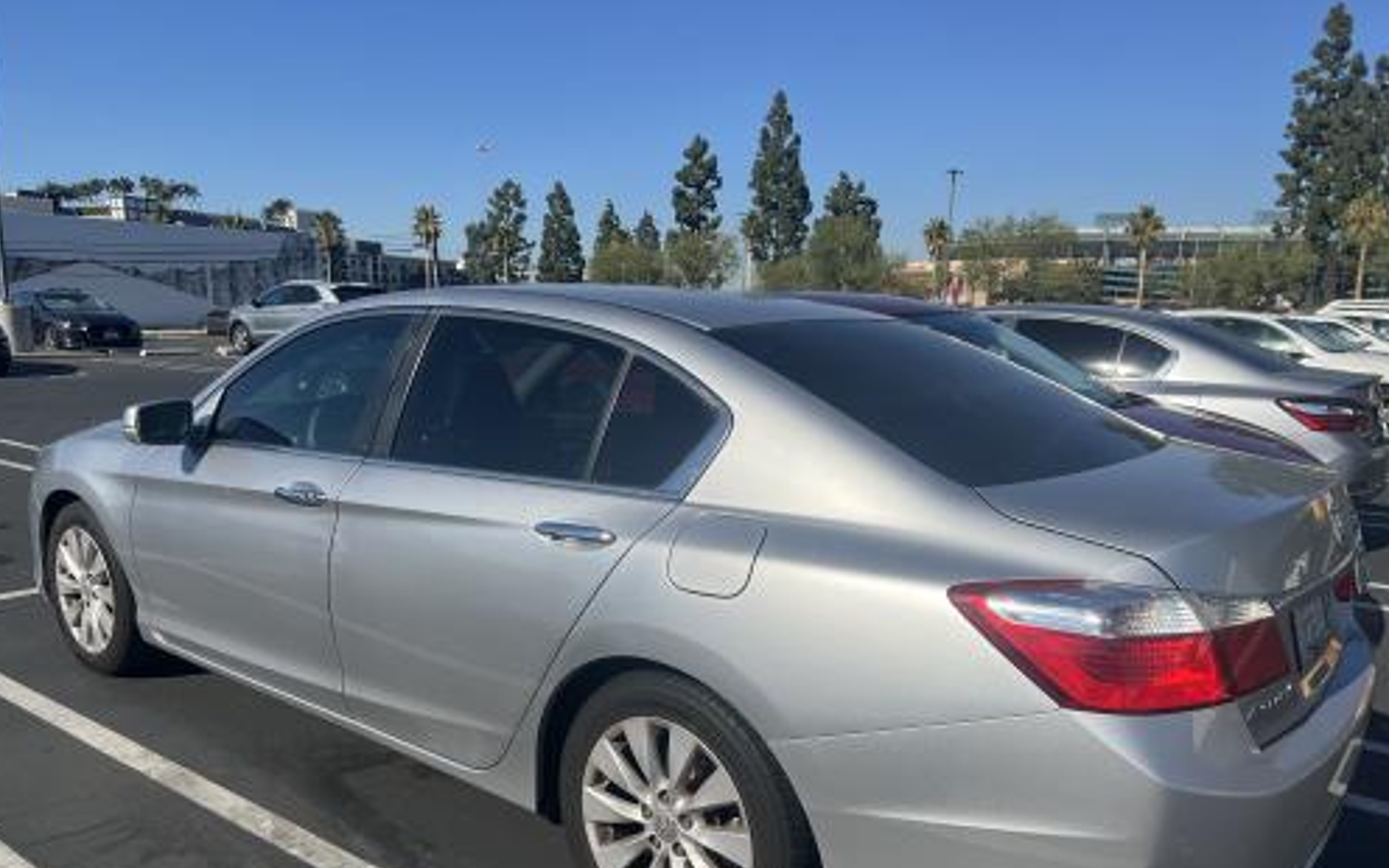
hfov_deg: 66.5
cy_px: 521
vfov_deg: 44.3
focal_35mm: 28
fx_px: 1060
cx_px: 689
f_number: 1.5
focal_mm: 5.7
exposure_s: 1/8696
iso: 50
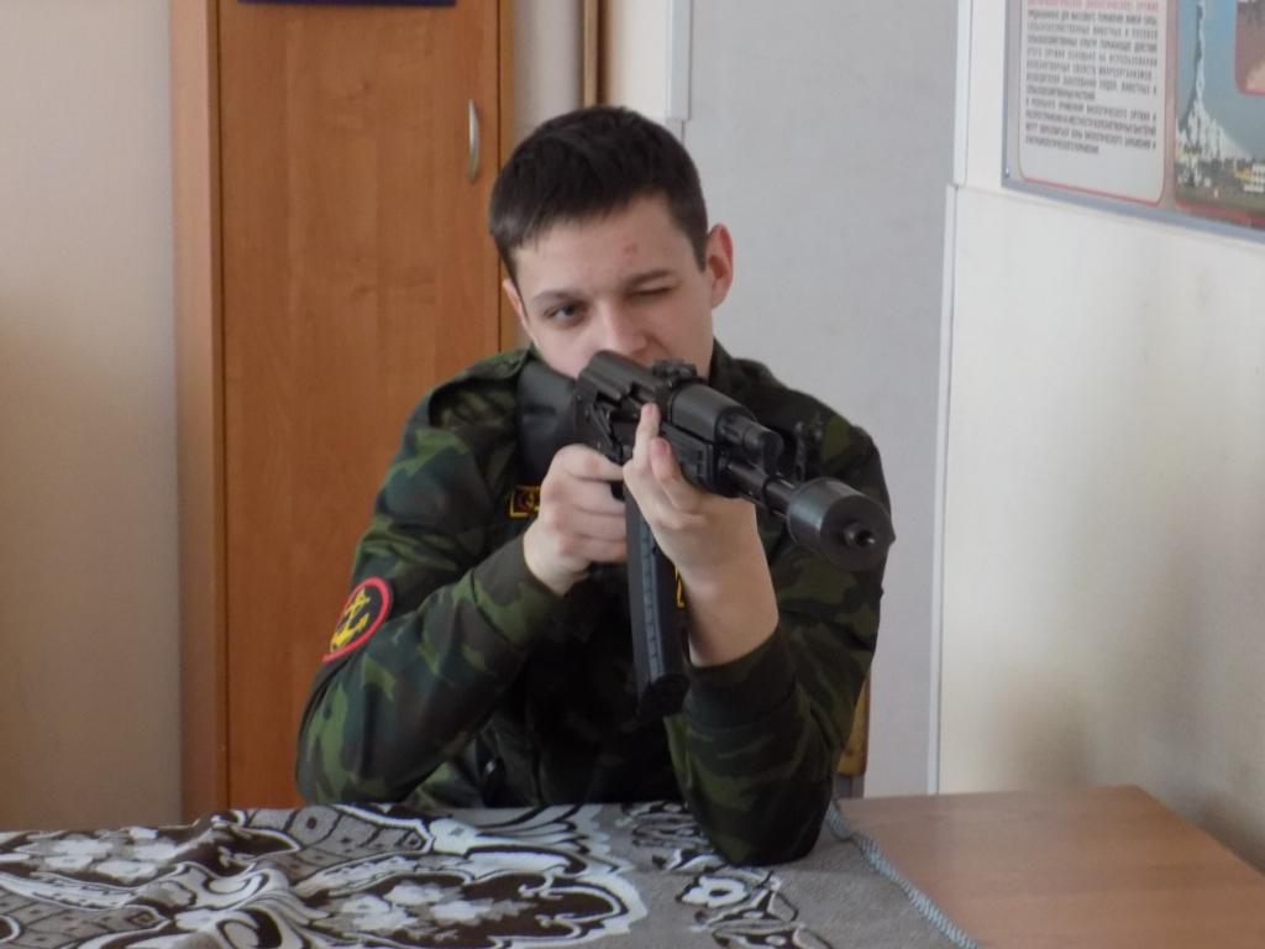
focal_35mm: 97
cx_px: 632
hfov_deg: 20.2
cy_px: 474
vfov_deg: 15.2
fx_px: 3545
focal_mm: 17.2
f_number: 4.6
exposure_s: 1/6
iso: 400
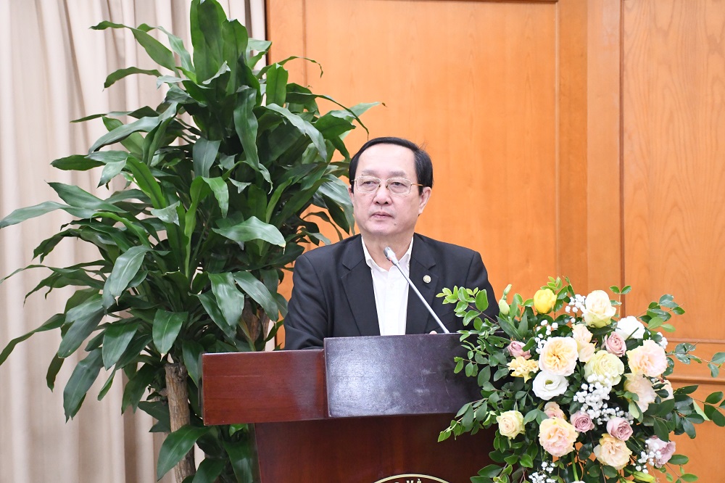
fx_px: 1268
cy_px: 242
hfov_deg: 31.9
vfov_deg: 21.6
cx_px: 362
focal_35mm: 63
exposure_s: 1/200
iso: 6400
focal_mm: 42
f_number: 5
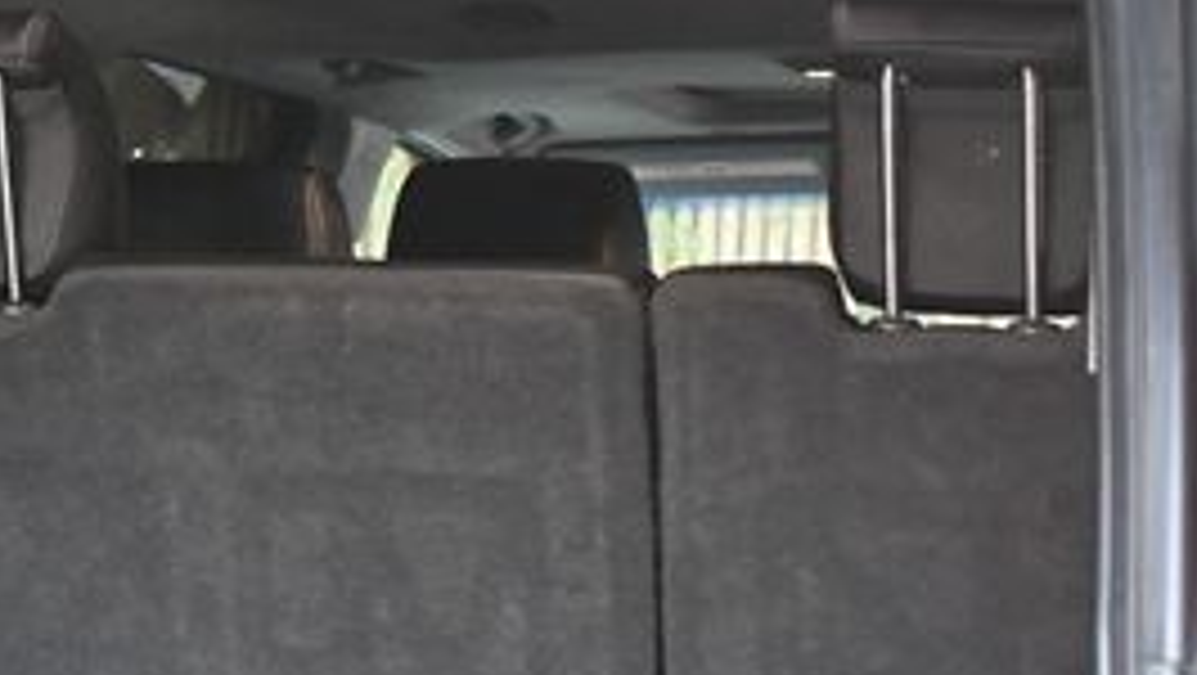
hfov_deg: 14.1
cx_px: 63
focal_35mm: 151
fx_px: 4796
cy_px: 657
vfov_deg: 8.0
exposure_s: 1/80
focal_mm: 40
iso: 3200
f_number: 5
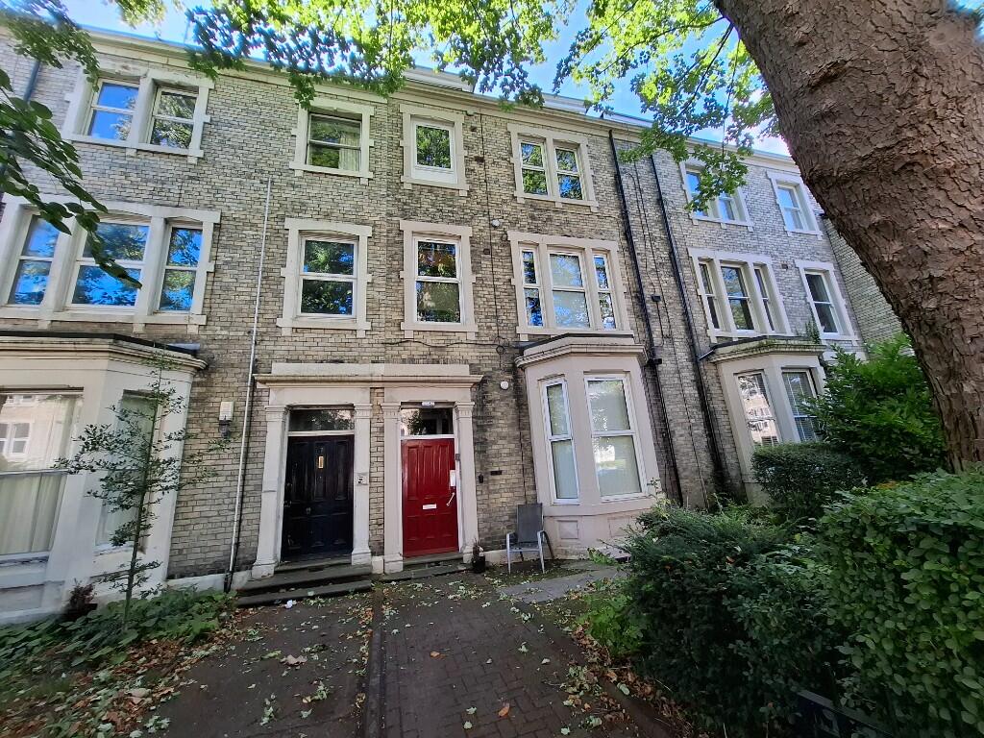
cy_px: 369
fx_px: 370
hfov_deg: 106.2
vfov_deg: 89.9
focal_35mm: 13
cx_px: 492
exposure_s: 1/106
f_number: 2.2
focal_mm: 1.74
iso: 40
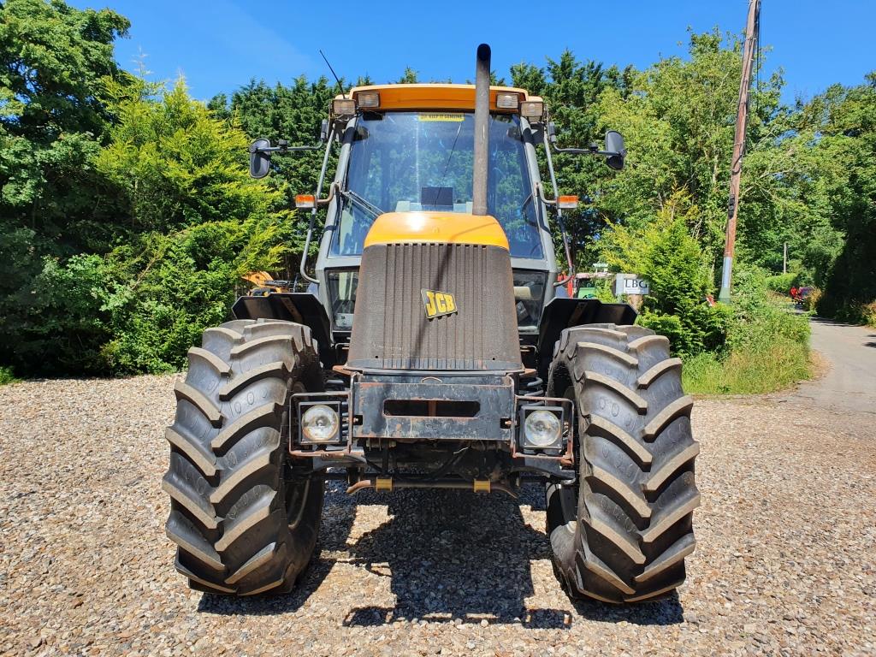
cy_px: 328
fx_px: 658
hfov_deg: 67.3
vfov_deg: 53.1
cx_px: 438
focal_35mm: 26
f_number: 2.4
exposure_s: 1/1056
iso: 50
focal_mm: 4.32
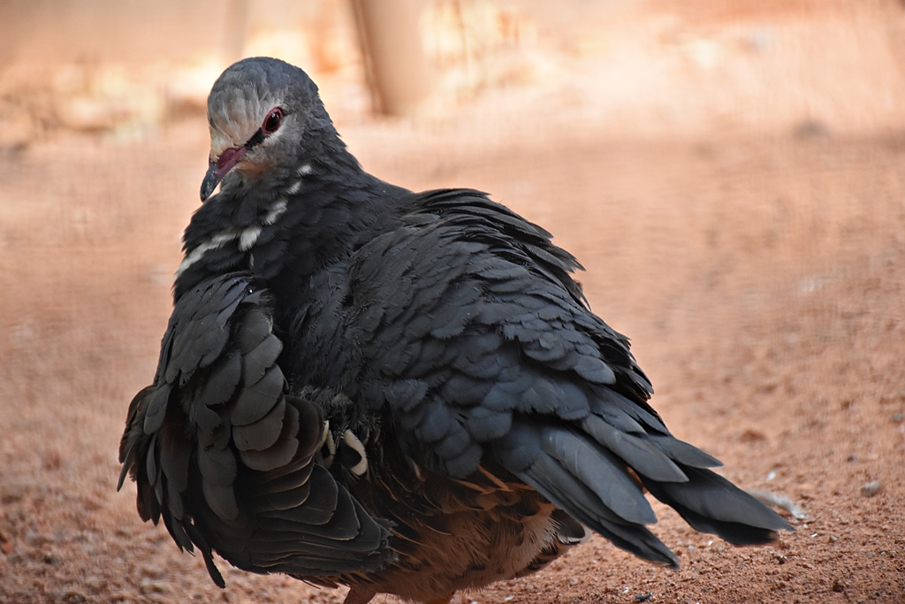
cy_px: 302
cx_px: 452
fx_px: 5280
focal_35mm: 210
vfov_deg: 6.5
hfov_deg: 9.8
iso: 1600
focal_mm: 140
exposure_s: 1/125
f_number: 5.6
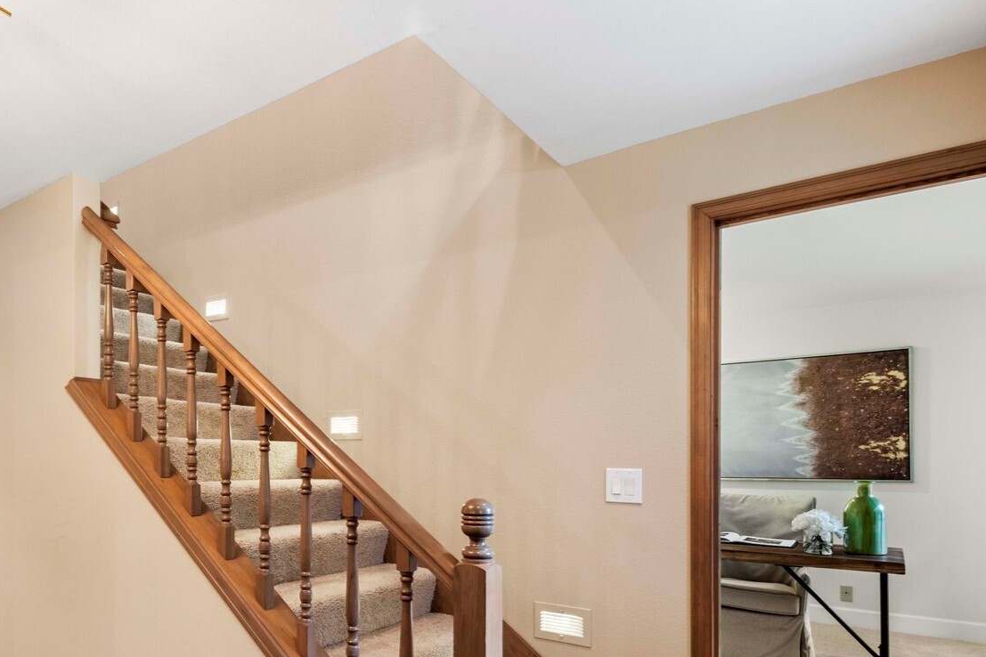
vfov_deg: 53.6
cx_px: 347
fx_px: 630
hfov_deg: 74.3
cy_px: 457
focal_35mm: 23
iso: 320
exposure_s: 1/1.25
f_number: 8
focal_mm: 10
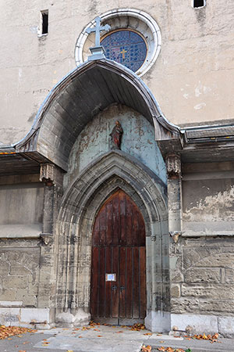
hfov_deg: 47.9
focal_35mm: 27
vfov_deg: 67.4
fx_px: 263
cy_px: 176
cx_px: 117
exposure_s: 1/50
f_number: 7.1
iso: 200
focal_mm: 18
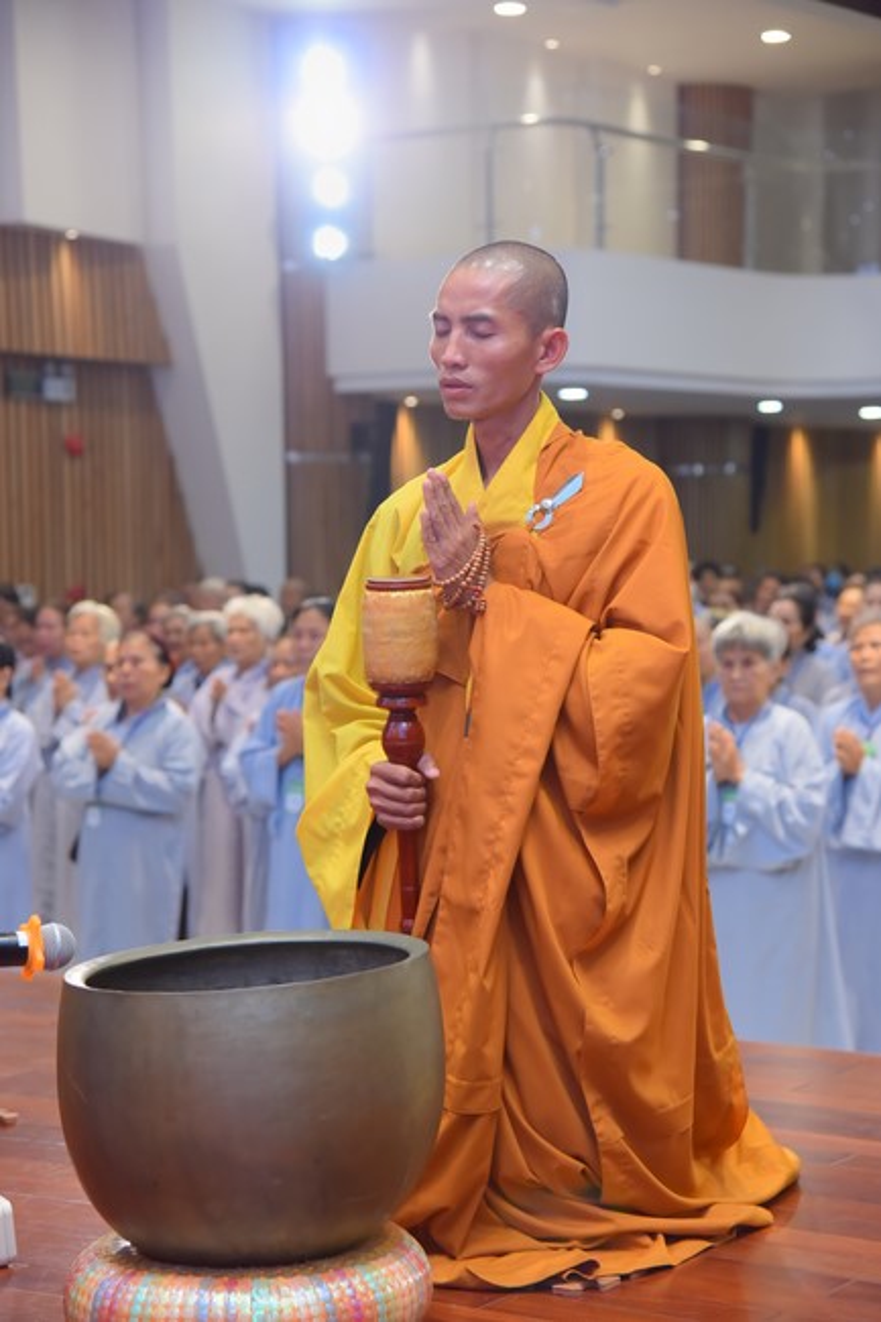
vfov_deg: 24.8
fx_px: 3011
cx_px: 440
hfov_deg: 16.6
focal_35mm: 82
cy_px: 661
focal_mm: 82
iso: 1250
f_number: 5
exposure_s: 1/125
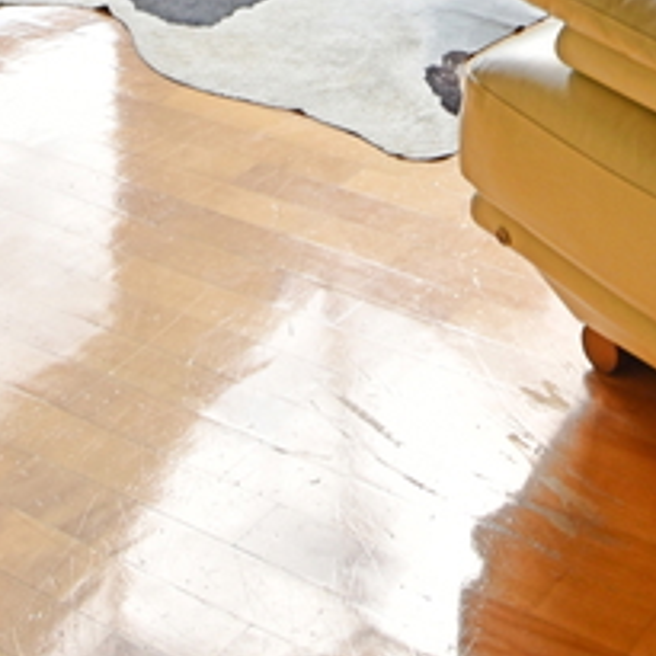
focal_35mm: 67
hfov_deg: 24.3
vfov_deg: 20.1
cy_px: -461
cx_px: 688
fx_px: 1437
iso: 100
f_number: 4.5
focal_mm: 10
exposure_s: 1/80
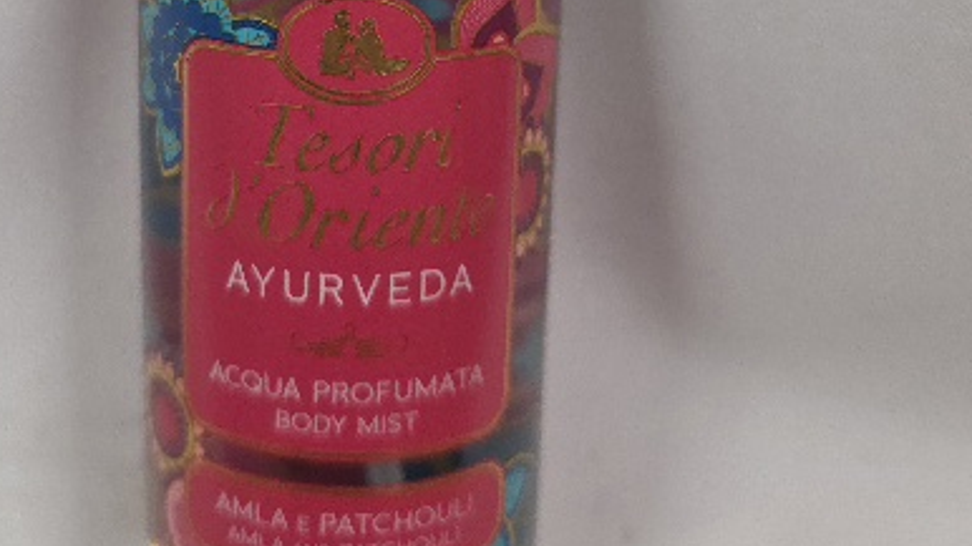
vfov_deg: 21.9
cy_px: -45
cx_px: 355
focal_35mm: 52
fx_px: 1340
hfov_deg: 39.6
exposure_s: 1/101
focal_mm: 6.3
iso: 400
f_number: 1.7
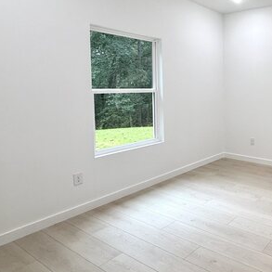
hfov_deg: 47.7
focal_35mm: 27
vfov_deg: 58.3
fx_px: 240
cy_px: 101
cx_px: 278
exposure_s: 1/120
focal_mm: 2.22
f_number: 2.2
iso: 100
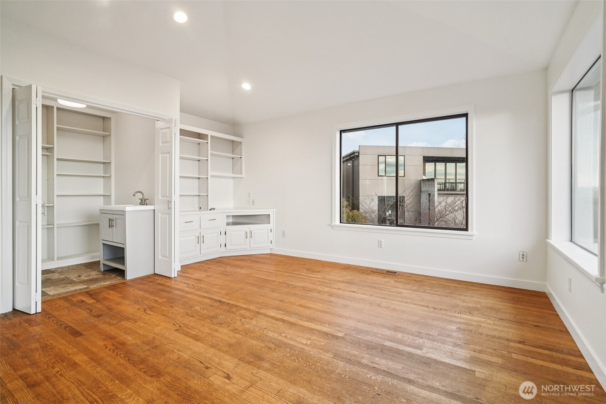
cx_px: 303
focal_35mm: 16
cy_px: 202
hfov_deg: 96.7
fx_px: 269
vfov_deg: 73.7
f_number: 8
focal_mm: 16
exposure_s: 1/100
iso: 1600
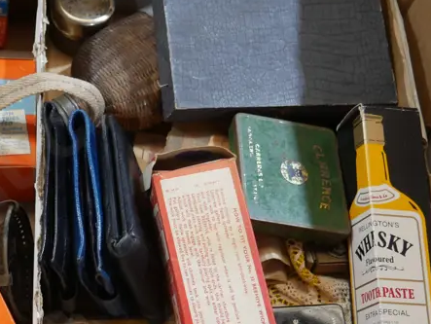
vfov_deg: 19.9
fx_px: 922
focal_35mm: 74
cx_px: 29
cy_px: 158
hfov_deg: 25.4
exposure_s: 1/60
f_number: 3.6
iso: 400
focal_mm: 16
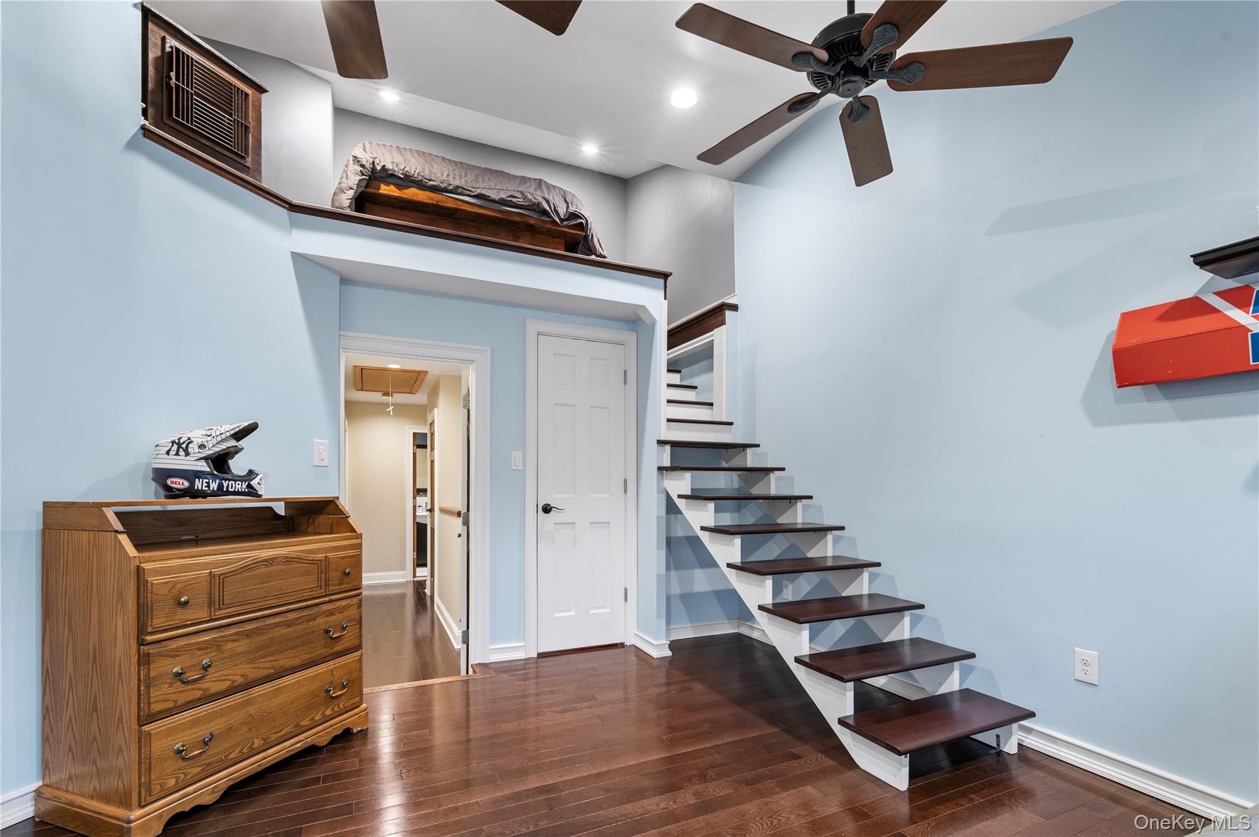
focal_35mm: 15
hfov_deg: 100.4
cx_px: 630
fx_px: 524
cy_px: 418
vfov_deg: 77.2
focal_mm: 15
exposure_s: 1/3
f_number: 8
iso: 500
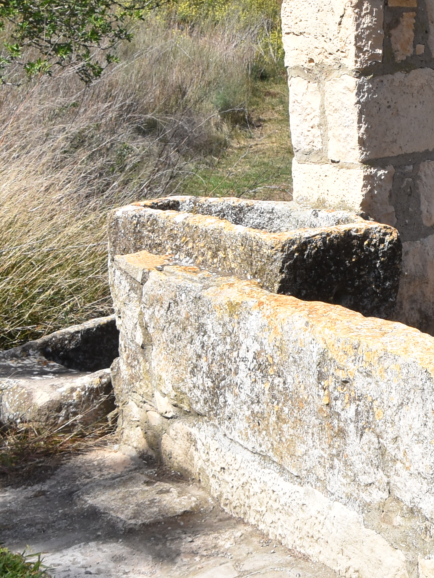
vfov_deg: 23.6
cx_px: 610
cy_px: 151
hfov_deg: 16.7
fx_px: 1371
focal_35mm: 82
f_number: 11
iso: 400
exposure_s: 1/500
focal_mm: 18
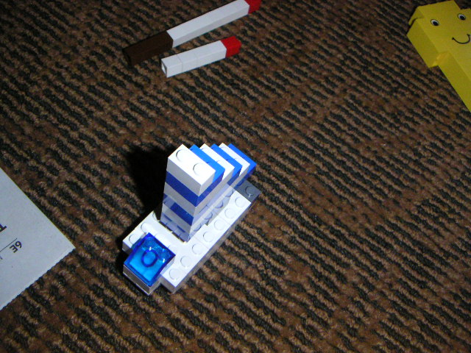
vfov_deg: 36.0
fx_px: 544
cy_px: 176
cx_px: 236
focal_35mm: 40
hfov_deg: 46.8
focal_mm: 5.3
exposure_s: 1/45
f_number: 6.7
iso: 400
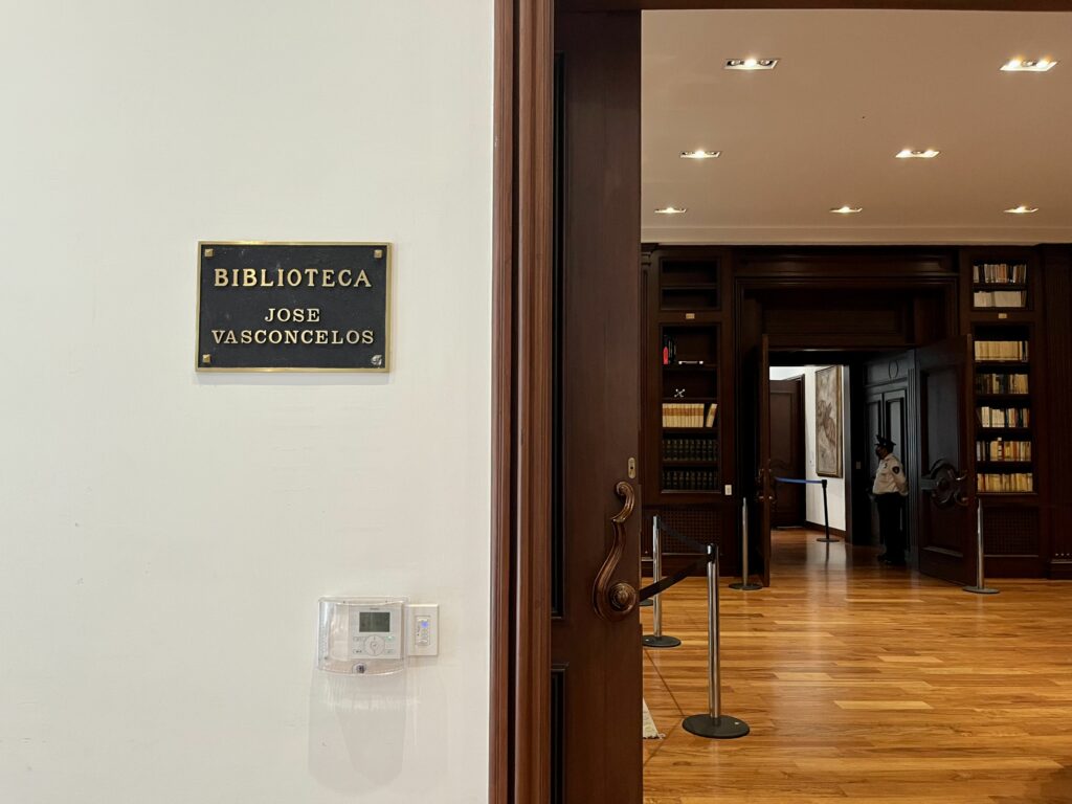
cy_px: 402
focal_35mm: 26
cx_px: 536
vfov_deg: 53.1
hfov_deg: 67.3
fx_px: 805
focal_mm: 5.1
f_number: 1.6
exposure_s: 1/60
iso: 125
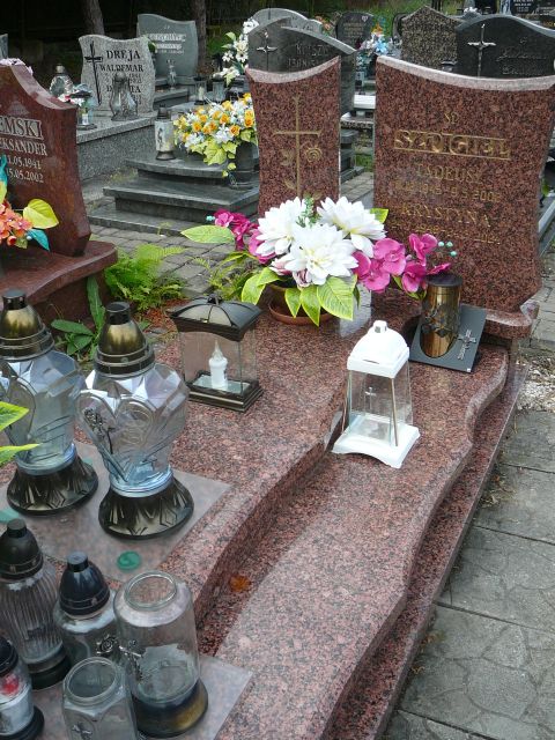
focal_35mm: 35
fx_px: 748
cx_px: 278
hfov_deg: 40.7
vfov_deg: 52.6
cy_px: 370
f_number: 2.8
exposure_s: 1/400
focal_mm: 5.2
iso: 80
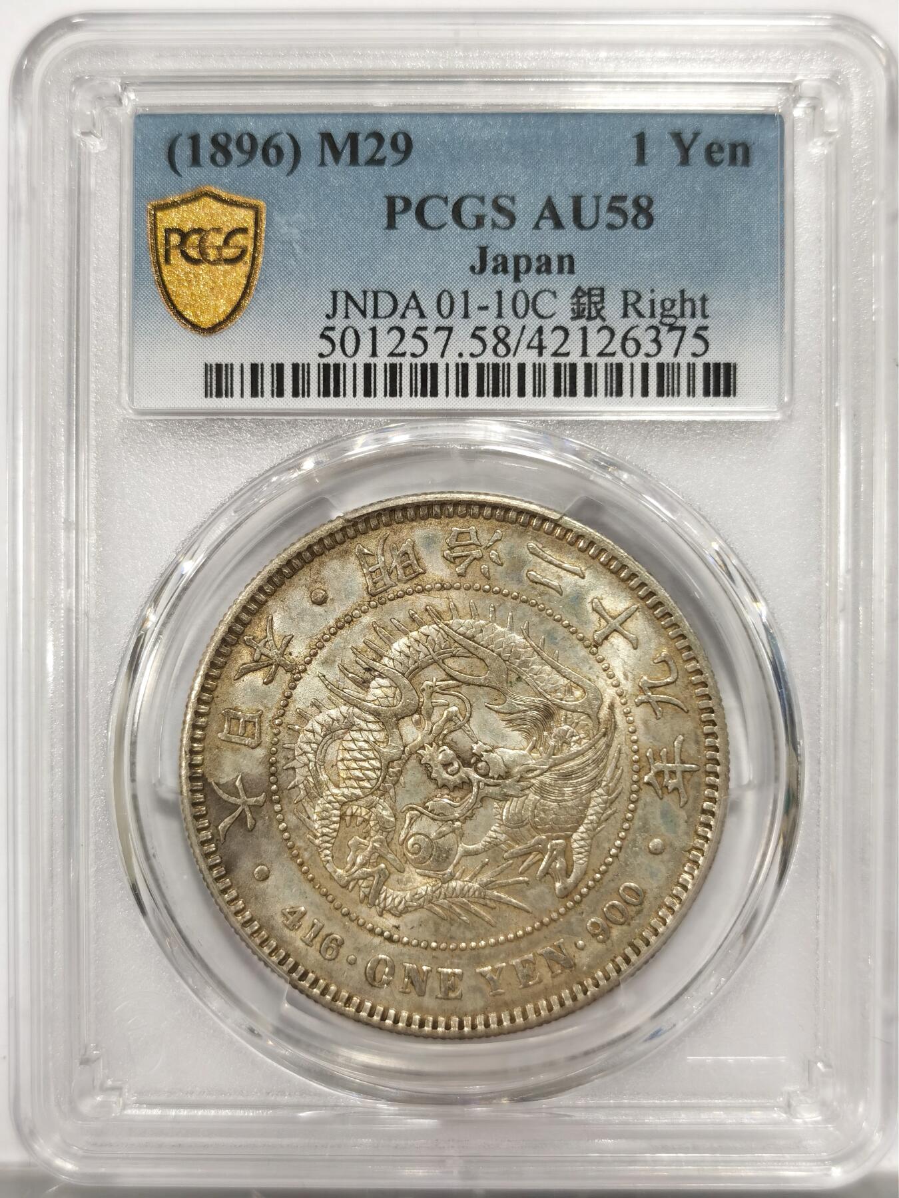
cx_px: 450
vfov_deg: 35.5
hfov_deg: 27.0
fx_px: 1870
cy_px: 599
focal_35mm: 54
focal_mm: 5.56
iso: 125
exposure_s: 1/100
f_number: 16
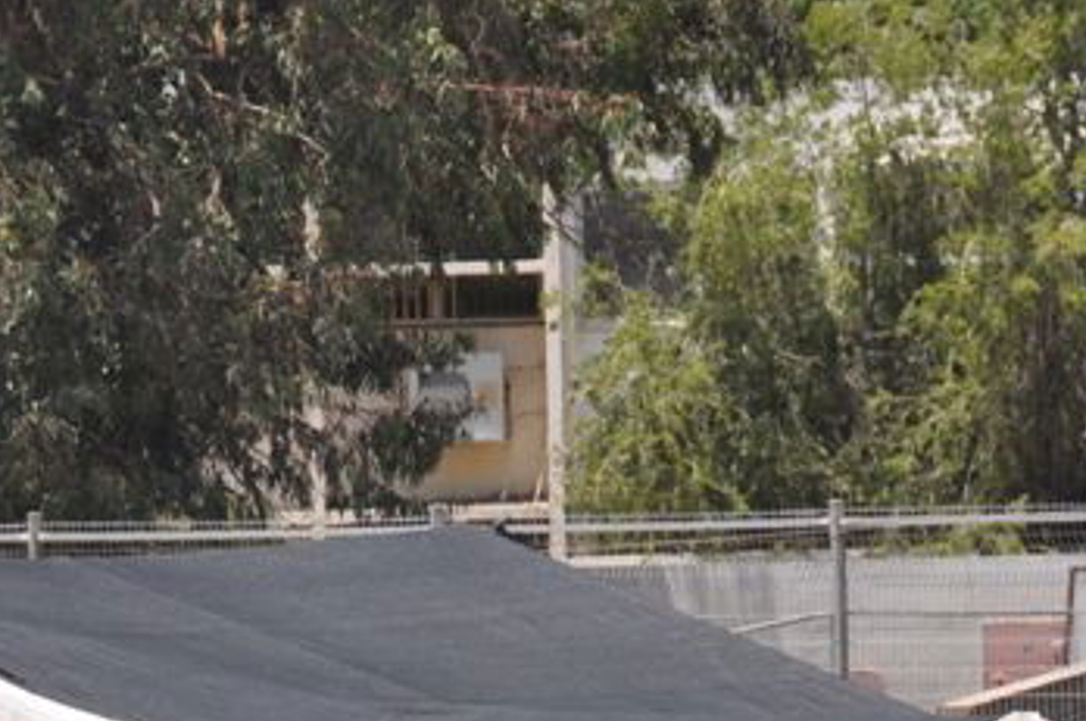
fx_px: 14881
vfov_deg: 2.8
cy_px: 752
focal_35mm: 494
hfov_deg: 4.2
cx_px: 374
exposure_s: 1/400
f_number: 10
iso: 200
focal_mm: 112
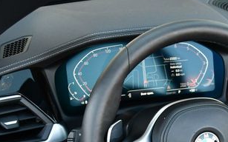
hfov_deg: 23.4
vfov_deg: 15.1
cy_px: 146
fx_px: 528
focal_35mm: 85
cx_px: 222
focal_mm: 20
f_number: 3.8
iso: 560
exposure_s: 1/250
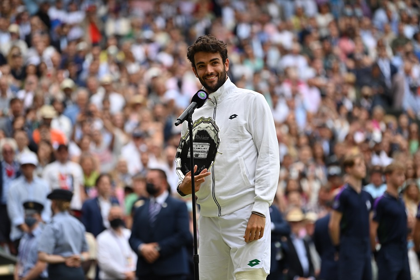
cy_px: 140
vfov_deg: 7.6
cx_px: 210
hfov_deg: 11.4
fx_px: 2099
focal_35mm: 180
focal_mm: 180
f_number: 2.8
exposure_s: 1/2000
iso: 400
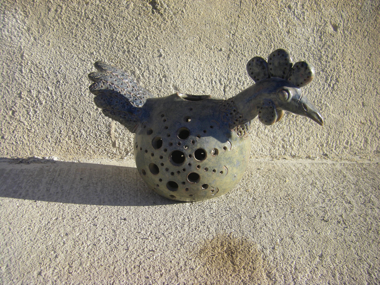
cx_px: 190
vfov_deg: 37.7
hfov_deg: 49.0
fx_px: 417
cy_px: 142
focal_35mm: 38
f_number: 7
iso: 64
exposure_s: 1/100
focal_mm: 6.3
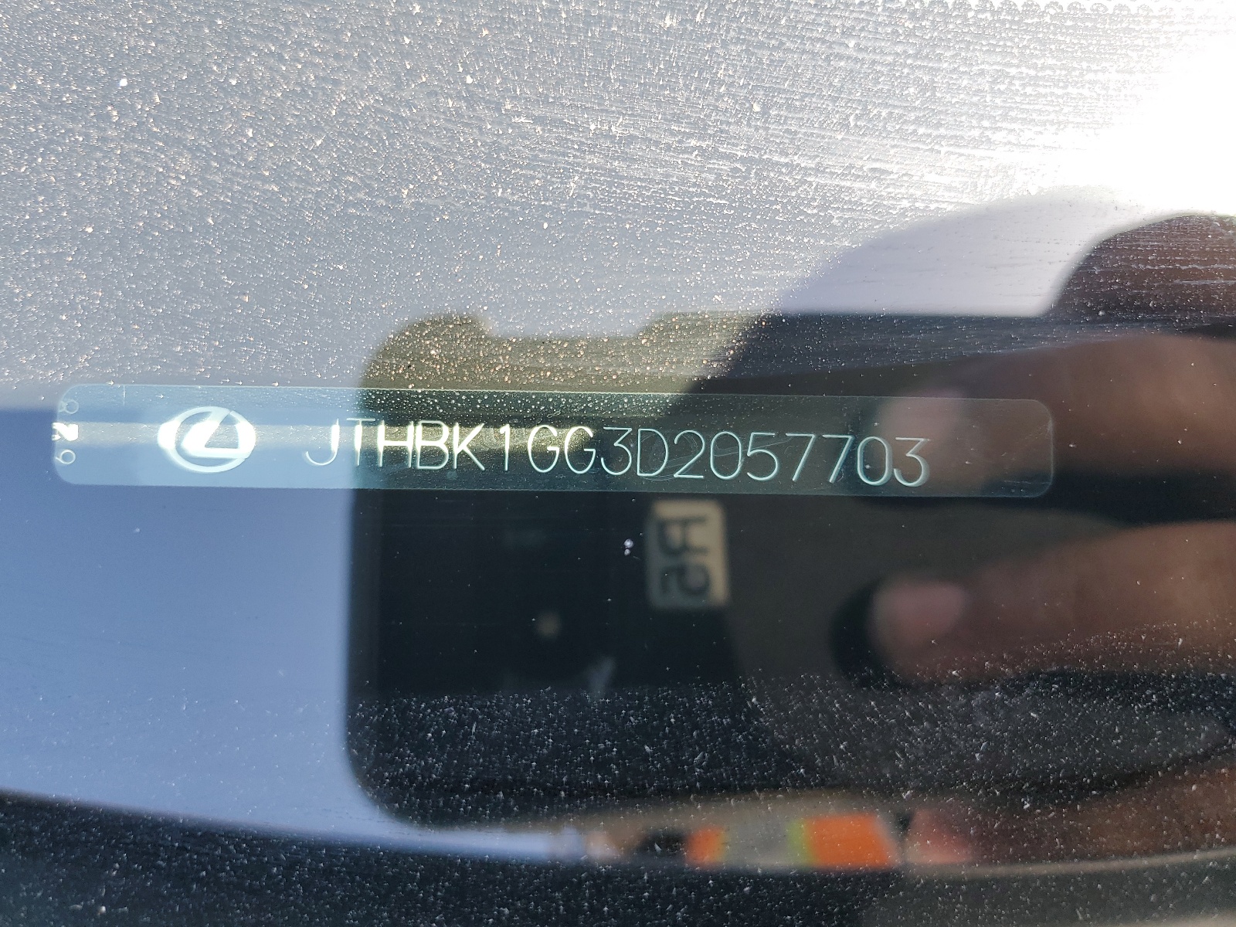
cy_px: 464
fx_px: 928
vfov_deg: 53.1
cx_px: 618
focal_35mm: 26
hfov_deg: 67.3
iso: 50
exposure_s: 1/128
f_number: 1.5
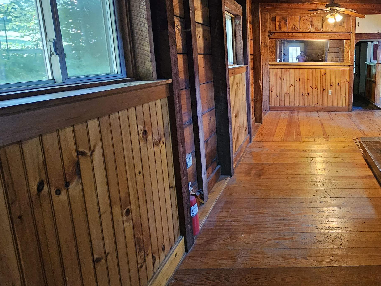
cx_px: 305
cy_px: 99
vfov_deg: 59.9
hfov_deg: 69.0
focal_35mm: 22
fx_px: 242
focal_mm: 2.2
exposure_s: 1/24
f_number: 2.2
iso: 800
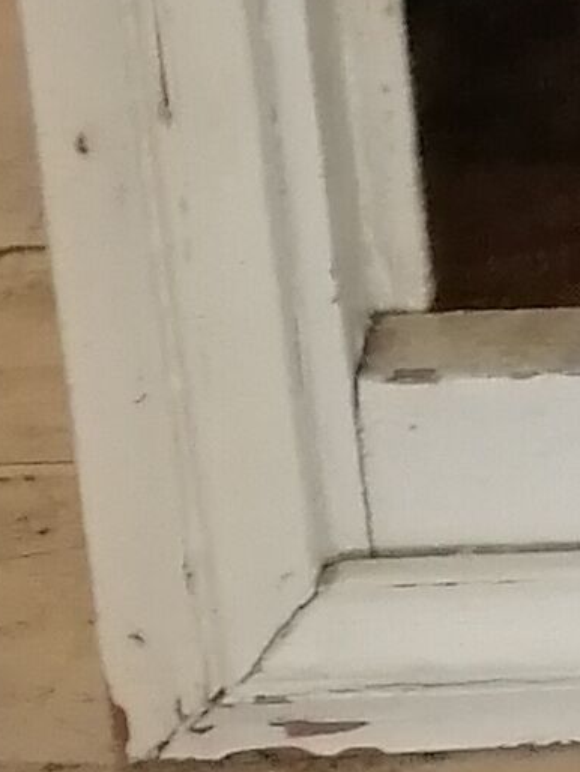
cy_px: -1796
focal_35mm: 210
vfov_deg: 7.8
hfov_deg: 6.5
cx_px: 1704
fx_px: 4688
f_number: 1.8
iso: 250
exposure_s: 1/33.3
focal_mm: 4.75
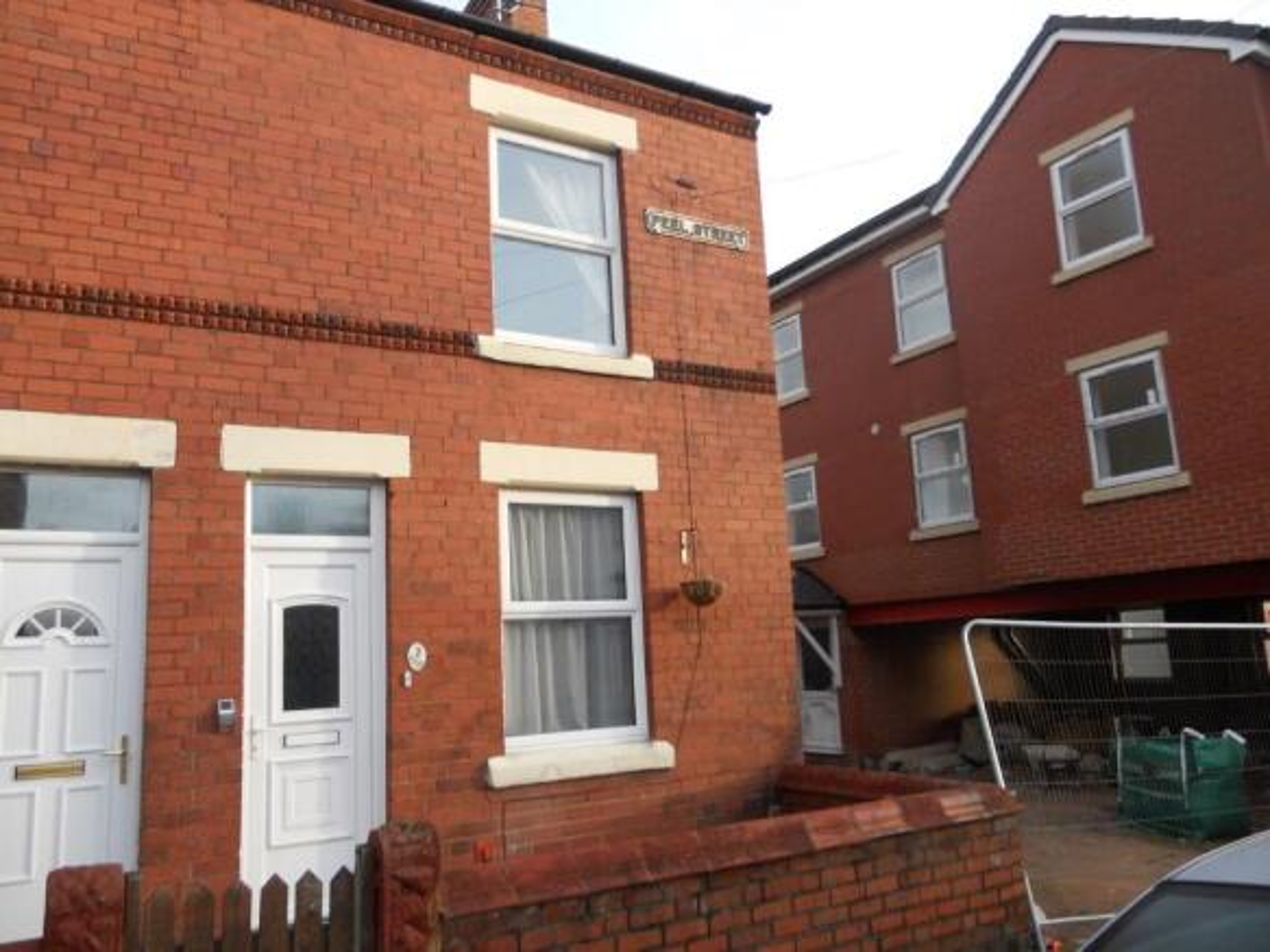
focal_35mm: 27
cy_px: 476
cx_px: 635
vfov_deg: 51.3
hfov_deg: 65.3
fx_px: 990
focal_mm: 4.9
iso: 80
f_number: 3.2
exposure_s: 1/125
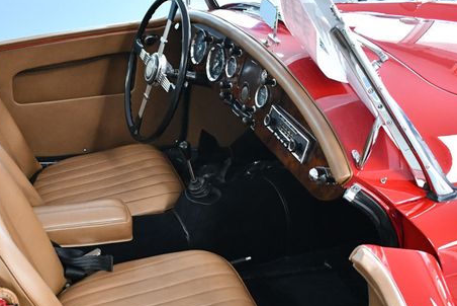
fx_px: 648
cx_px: 147
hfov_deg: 38.4
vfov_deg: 26.3
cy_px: 212
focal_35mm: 51
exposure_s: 1/125
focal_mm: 18
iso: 2000
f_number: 3.5
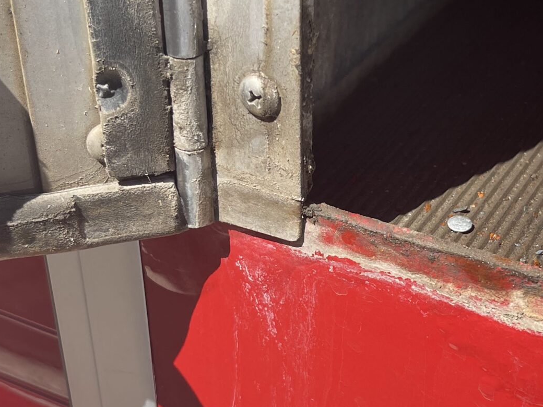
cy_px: 263
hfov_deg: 30.1
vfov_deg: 22.9
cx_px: 344
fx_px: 1004
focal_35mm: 64
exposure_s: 1/1252
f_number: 1.6
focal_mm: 5.1
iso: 32
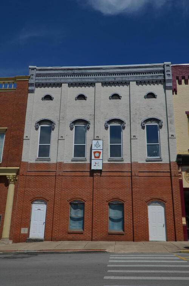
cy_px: 143
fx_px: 237
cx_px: 94
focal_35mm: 30
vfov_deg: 62.0
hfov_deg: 43.4
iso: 100
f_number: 10
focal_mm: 20
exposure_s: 1/400
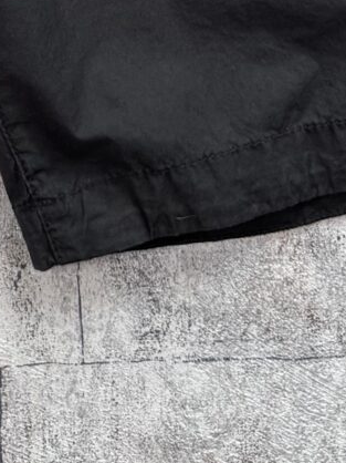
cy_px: -655
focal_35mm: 147
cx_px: -115
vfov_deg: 11.2
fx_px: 1961
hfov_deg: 9.9
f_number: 1.78
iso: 160
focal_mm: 6.76
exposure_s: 1/121
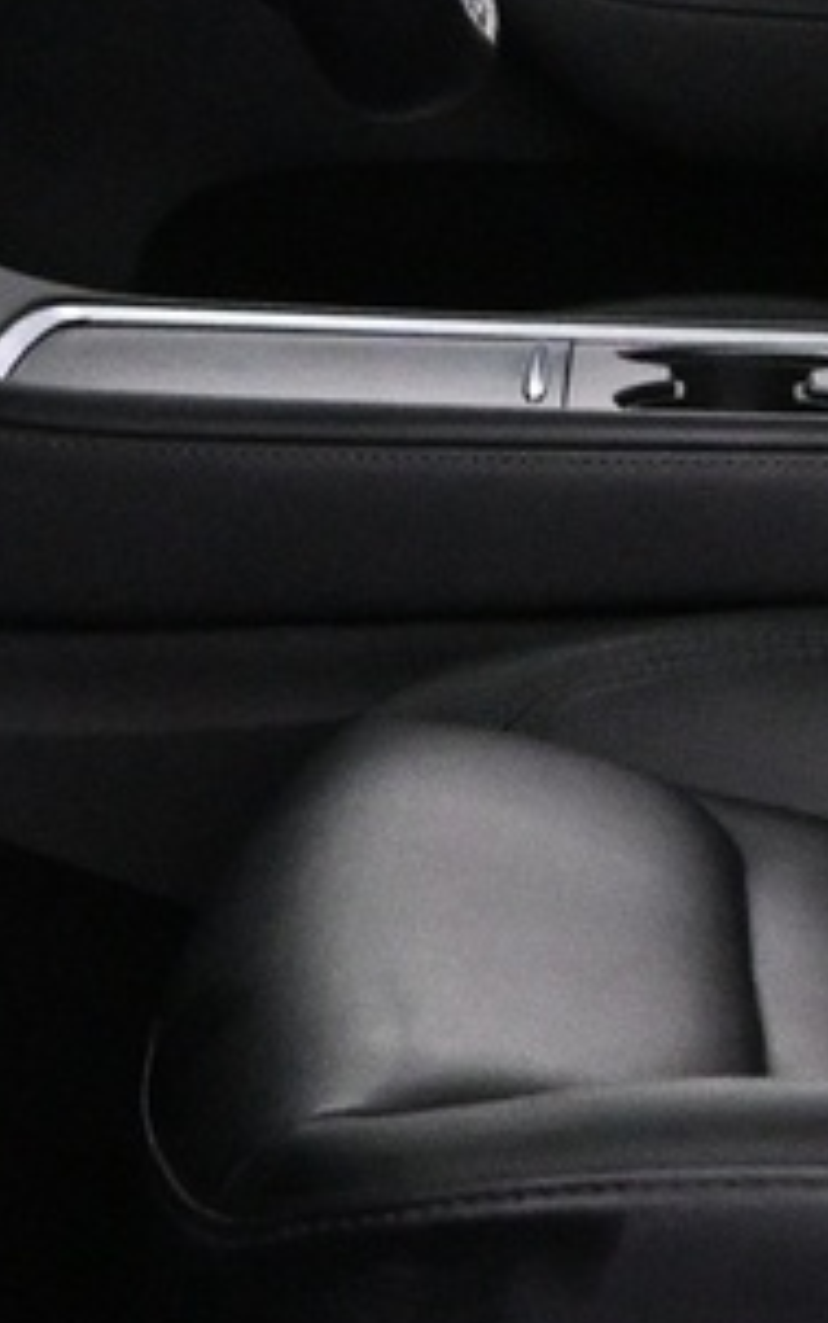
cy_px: -101
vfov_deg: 15.5
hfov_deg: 9.9
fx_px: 4725
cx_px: 802
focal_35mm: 131
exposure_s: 1/125
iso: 4000
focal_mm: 16
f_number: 3.5
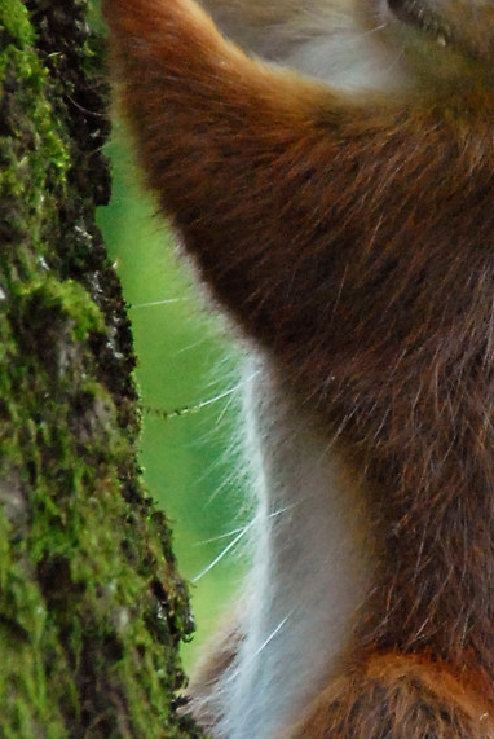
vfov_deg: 1.1
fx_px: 38867
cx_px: 513
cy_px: 373
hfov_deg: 0.7
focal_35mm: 1893
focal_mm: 300
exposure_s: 1/40
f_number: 6.3
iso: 1250
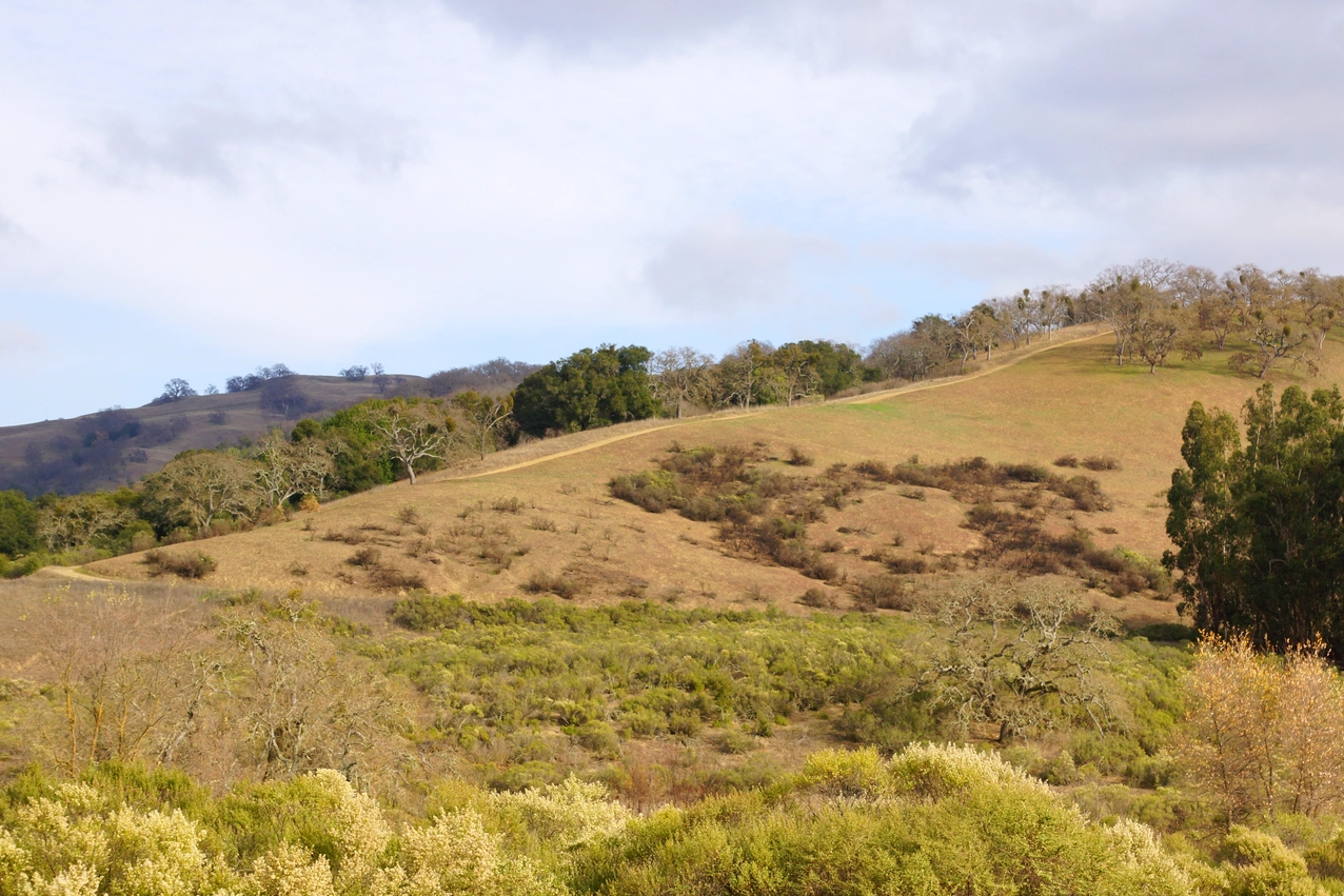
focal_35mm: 67
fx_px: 2488
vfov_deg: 20.4
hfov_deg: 30.1
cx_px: 822
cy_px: 415
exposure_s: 1/250
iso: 100
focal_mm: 35
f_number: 8
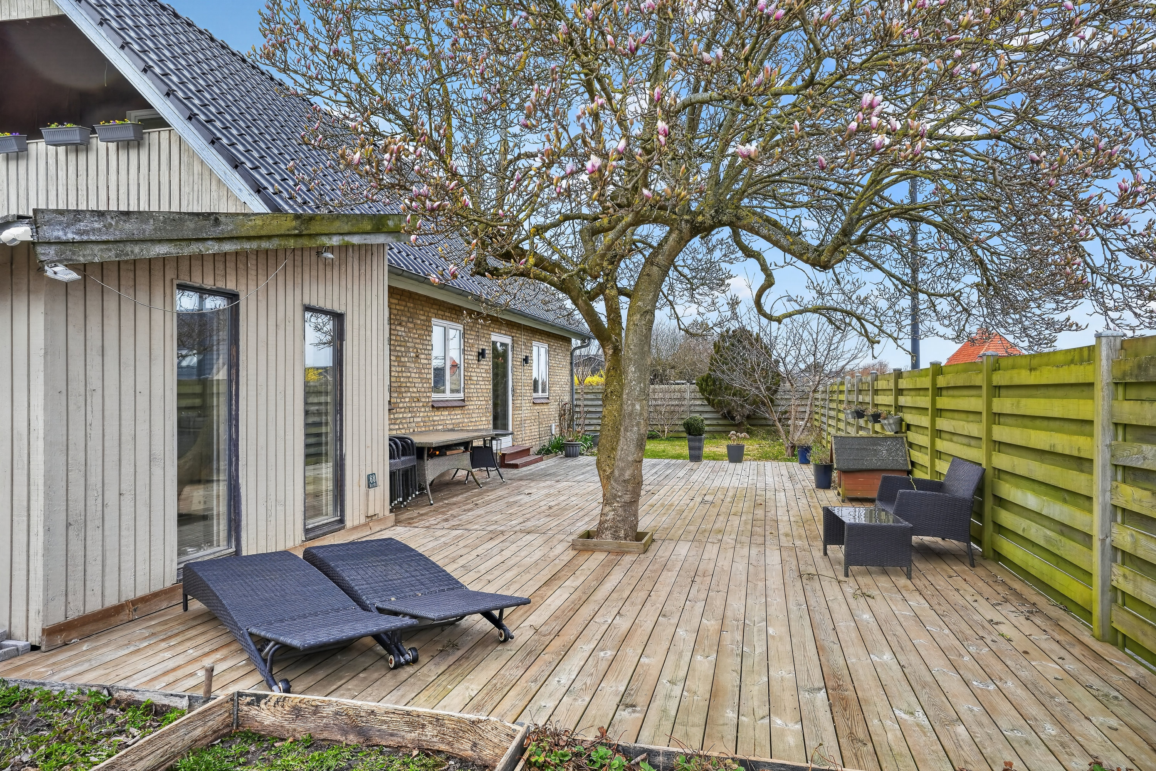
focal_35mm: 23
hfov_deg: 76.1
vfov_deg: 55.1
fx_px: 738
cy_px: 386
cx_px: 578
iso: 400
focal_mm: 23
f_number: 8
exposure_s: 1/40
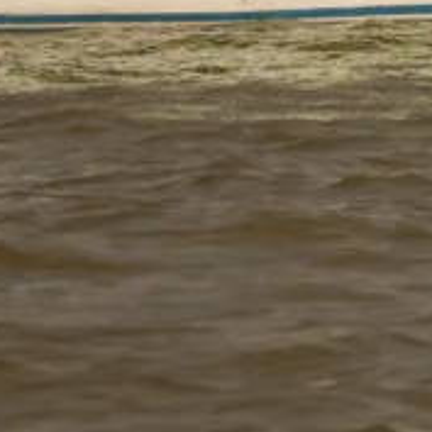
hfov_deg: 2.7
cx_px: 884
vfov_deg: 2.7
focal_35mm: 640
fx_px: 9036
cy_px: -759
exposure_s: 1/4000
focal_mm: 58
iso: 80
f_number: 2.8
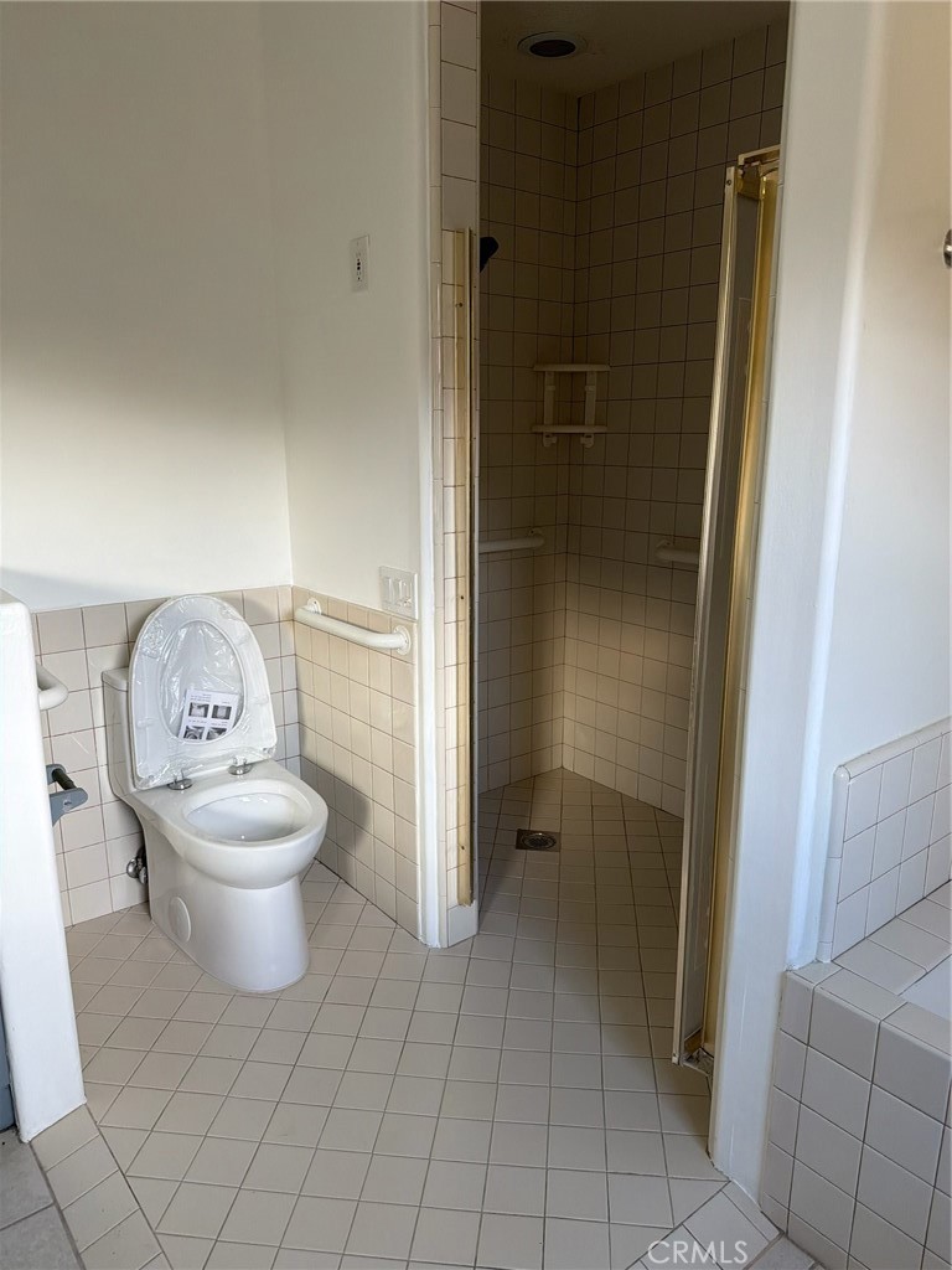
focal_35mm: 24
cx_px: 476
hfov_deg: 56.8
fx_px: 880
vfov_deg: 71.6
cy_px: 635
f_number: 1.78
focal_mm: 6.76
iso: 200
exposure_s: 1/82
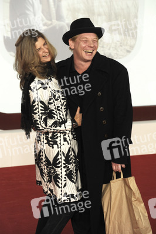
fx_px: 684
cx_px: 78
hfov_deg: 13.0
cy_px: 117
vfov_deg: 19.5
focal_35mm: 105
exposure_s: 1/80
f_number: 5.6
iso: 800
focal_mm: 105
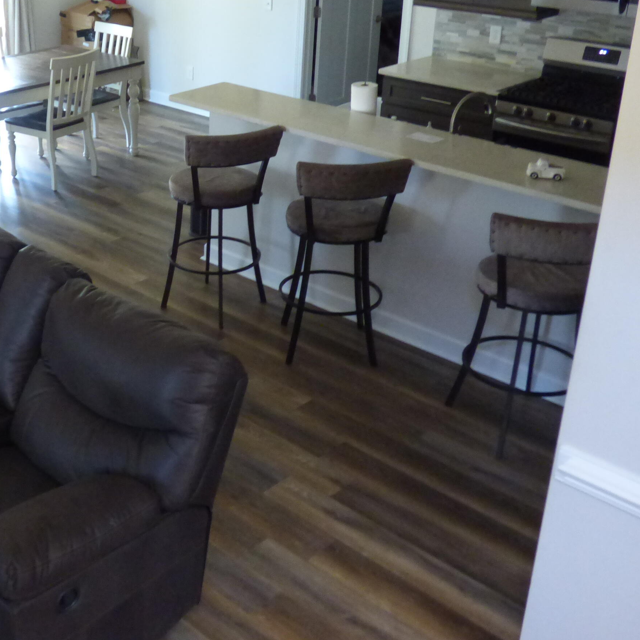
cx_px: 130
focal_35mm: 45
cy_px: 246
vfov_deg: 37.4
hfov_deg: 36.3
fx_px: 941
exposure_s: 1/20
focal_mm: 5.29
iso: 800
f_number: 3.3
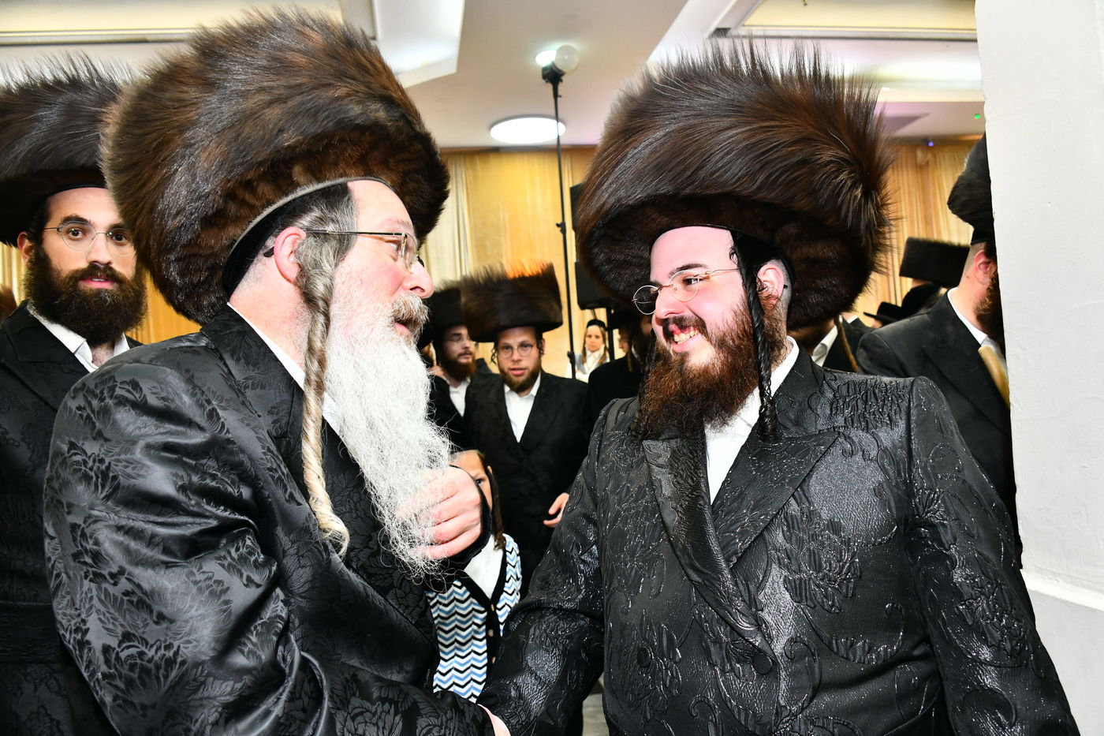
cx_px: 552
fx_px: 859
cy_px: 368
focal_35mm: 28
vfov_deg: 46.4
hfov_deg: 65.5
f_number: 5.6
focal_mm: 28
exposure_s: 1/160
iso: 1600
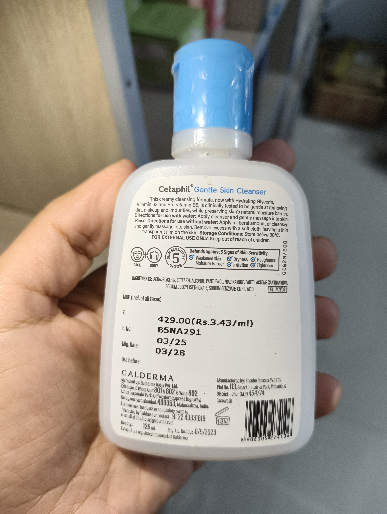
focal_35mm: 24
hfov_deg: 56.9
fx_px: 357
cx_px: 194
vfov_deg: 71.5
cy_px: 257
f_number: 1.87
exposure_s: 1/100
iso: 819
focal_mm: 5.56
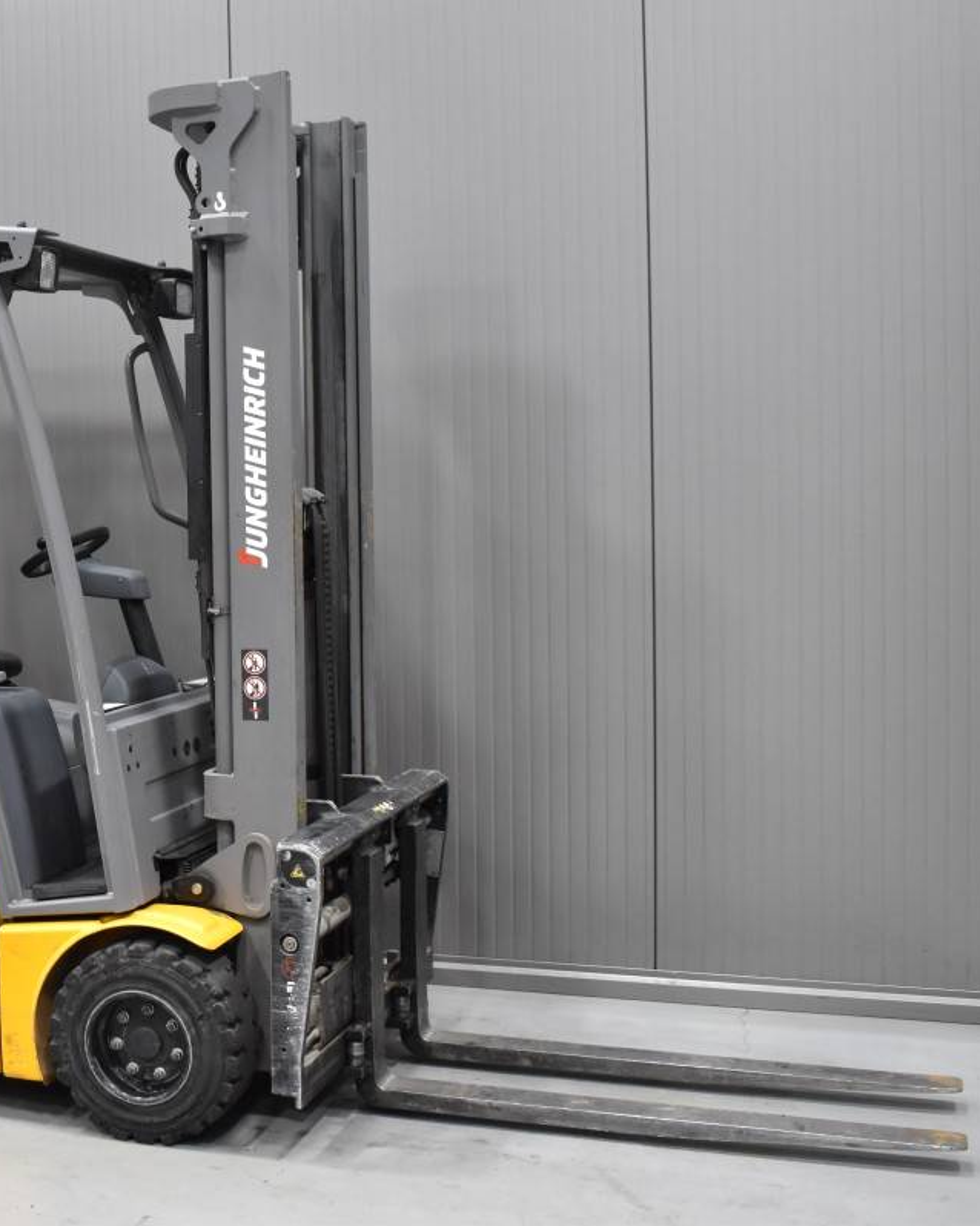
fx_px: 1767
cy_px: 613
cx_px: 68
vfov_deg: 38.3
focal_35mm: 49
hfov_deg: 29.5
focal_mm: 23
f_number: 5.6
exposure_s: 1/40
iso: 1600
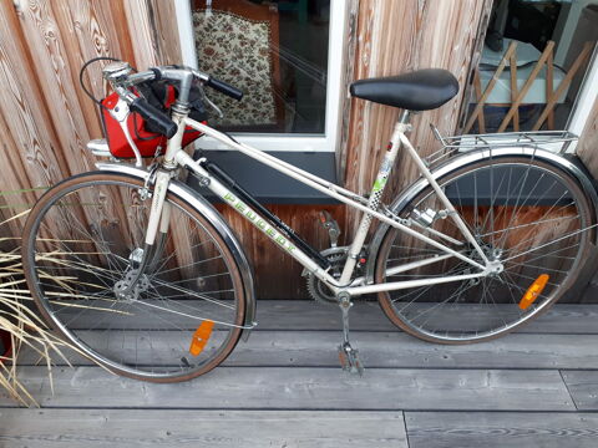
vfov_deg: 51.4
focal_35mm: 27
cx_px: 299
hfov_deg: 65.3
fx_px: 466
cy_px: 224
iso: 160
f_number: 1.9
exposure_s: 1/33
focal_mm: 3.6
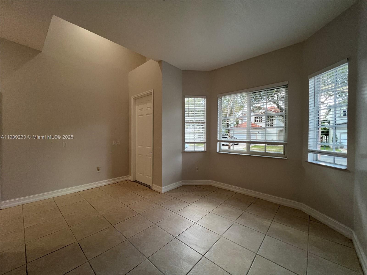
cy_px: 138
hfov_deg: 106.2
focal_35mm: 13
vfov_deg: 89.9
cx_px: 184
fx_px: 138
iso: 125
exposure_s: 1/120
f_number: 1.8
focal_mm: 1.57
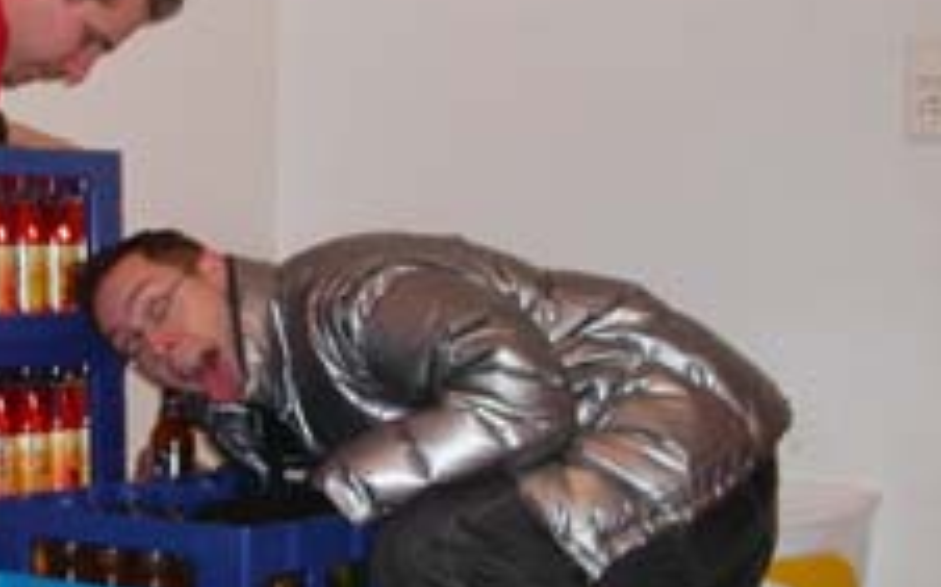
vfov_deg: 14.7
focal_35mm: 89
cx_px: -42
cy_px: 314
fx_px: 2281
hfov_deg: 22.3
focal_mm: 7.8
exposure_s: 1/30
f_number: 2.8
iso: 100
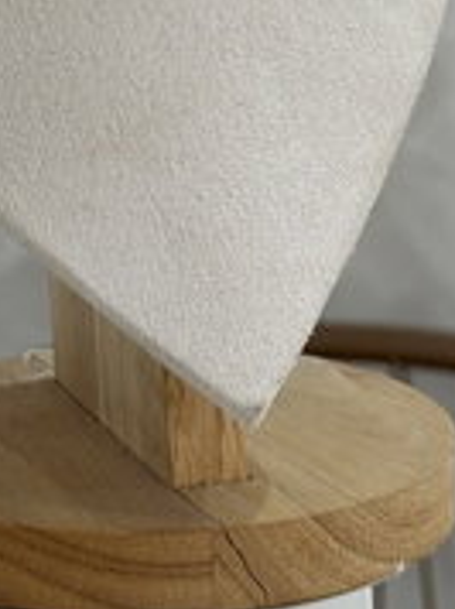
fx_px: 2530
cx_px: 219
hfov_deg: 10.3
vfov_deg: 13.0
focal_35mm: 144
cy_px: -296
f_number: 1.78
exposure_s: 1/121
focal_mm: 6.76
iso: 50
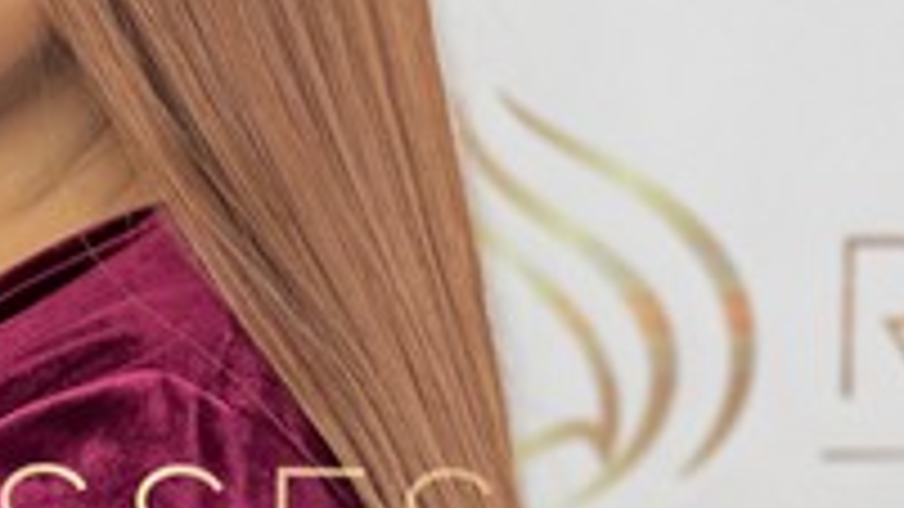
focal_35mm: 208
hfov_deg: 10.3
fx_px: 4985
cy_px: 584
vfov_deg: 5.8
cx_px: 18
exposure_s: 1/100
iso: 200
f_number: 2.2
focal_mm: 7.5
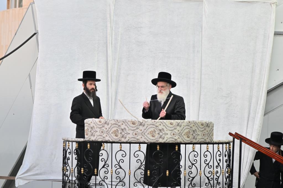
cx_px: 142
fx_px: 1414
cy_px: 94
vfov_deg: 7.6
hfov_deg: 11.4
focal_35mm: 180
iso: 640
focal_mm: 120
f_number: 4
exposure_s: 1/320
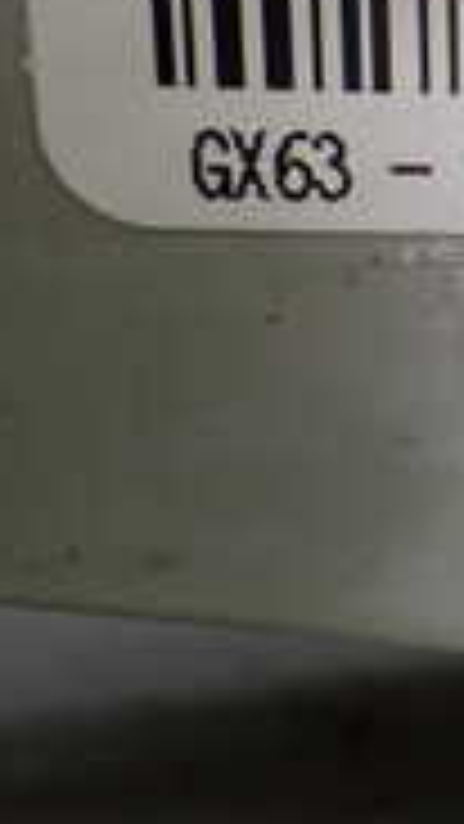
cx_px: 1185
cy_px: 45
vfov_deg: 19.5
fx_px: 2339
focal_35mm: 107
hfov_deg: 9.7
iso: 400
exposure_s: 1/125
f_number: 2.3
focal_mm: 5.4
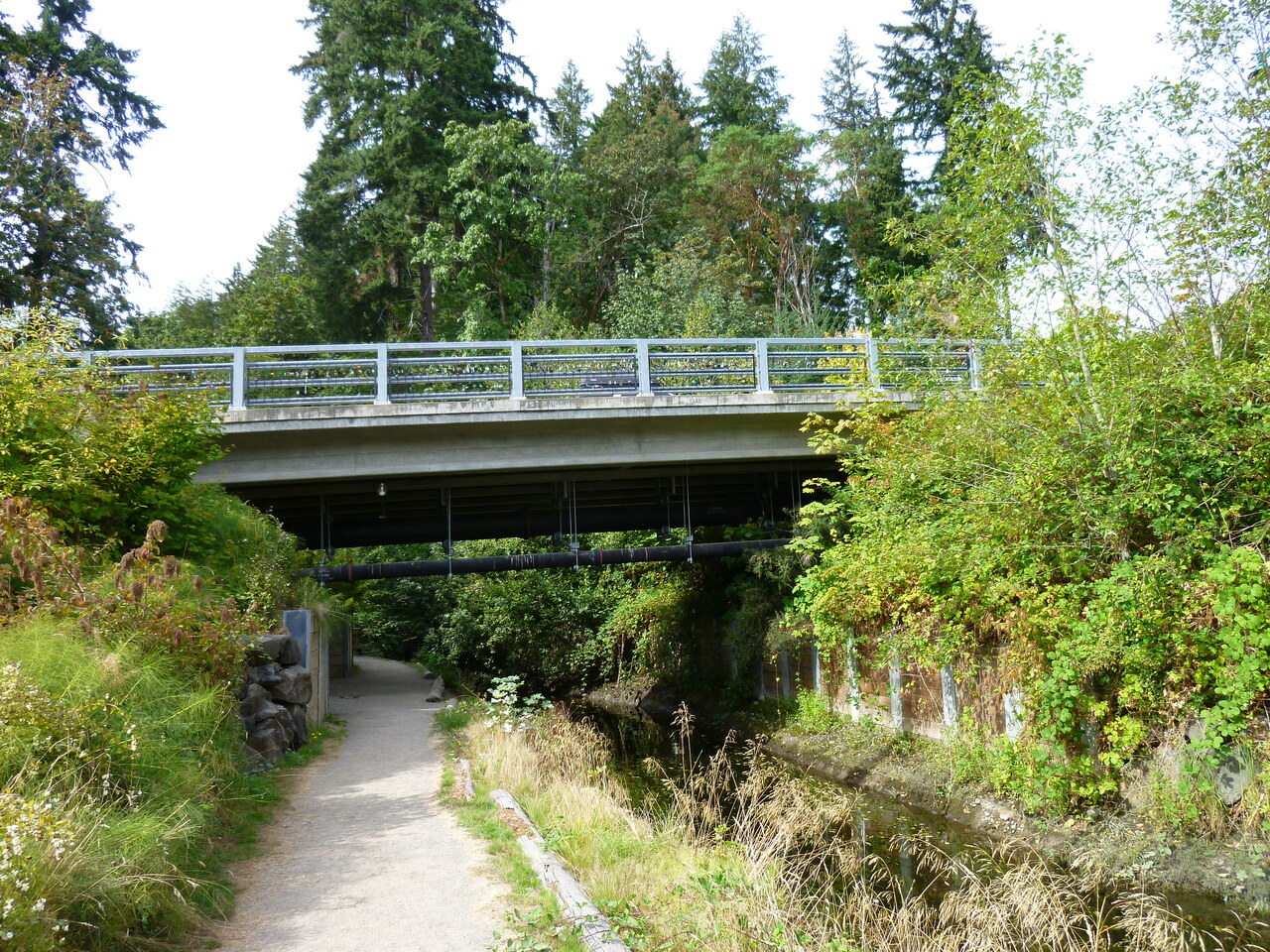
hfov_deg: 69.4
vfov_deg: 54.9
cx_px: 635
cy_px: 476
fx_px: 917
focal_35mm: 25
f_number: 3.3
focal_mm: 4.5
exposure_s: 1/160
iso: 80
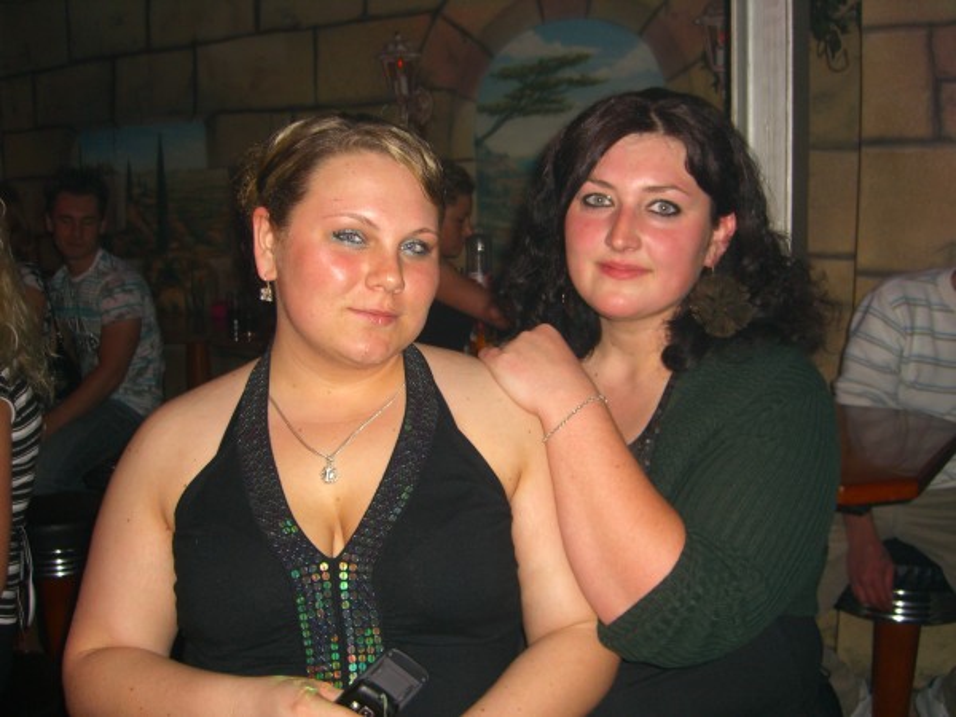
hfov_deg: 49.0
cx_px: 478
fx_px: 1049
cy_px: 358
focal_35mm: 38
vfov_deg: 37.7
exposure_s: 1/60
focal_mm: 7.9
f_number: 2.8
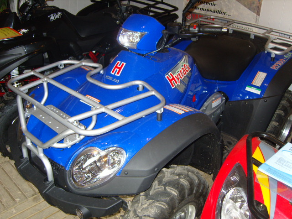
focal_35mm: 35
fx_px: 295
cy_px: 110
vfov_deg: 40.7
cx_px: 146
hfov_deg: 52.6
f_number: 2.8
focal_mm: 7.4
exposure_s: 1/30
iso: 105
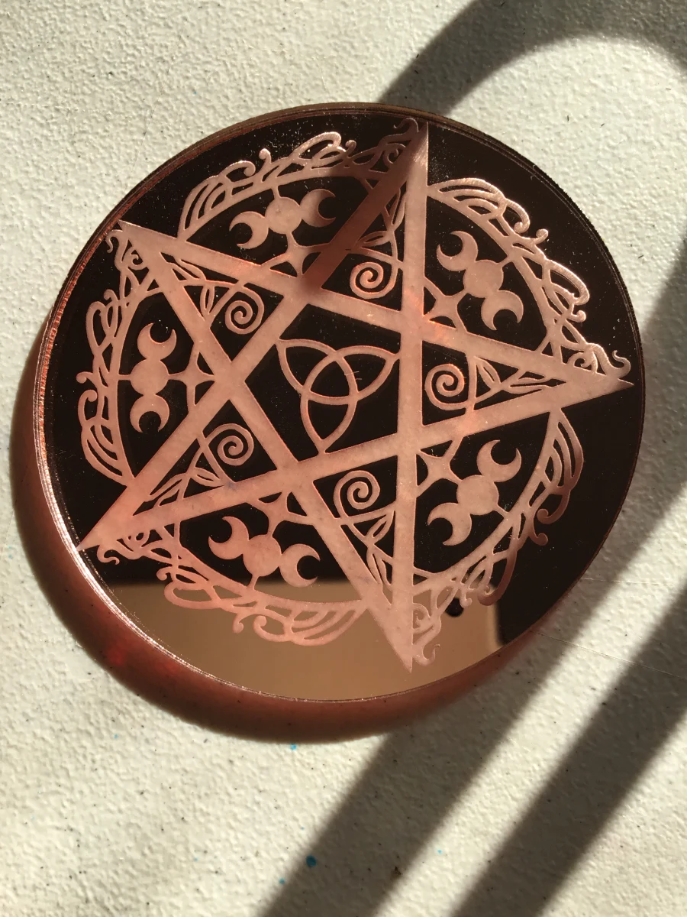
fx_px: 820
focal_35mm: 31
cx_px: 344
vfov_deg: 58.4
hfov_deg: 45.4
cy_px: 458
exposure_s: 1/550
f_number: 2.4
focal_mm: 3.3
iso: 25
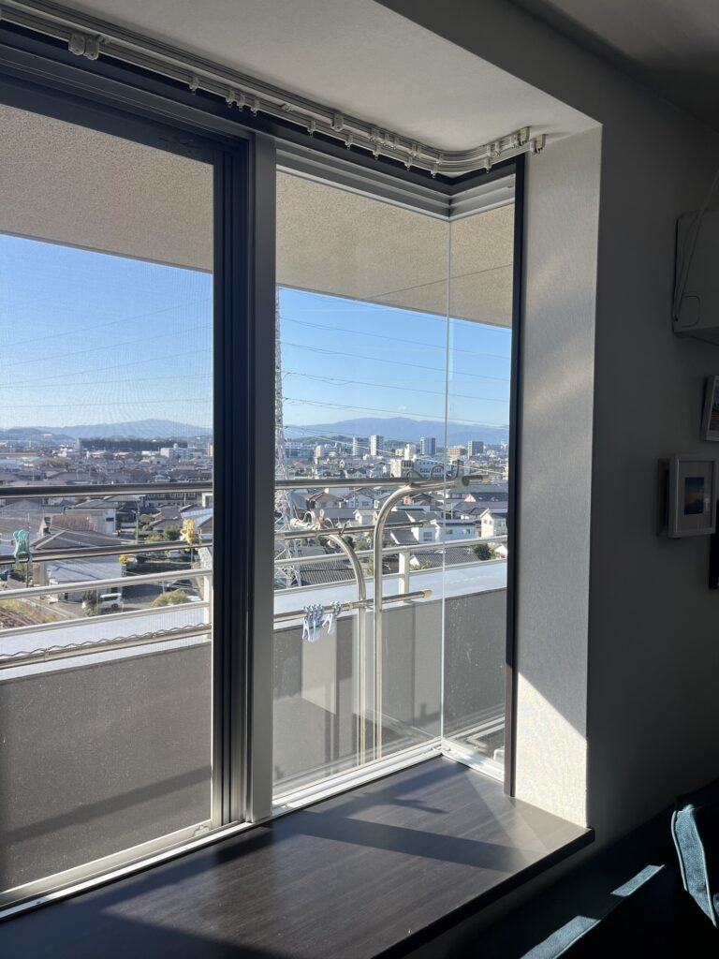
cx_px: 360
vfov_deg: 67.3
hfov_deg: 53.1
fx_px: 720
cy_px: 480
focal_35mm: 26
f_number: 1.6
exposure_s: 1/1517
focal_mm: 5.1
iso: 50
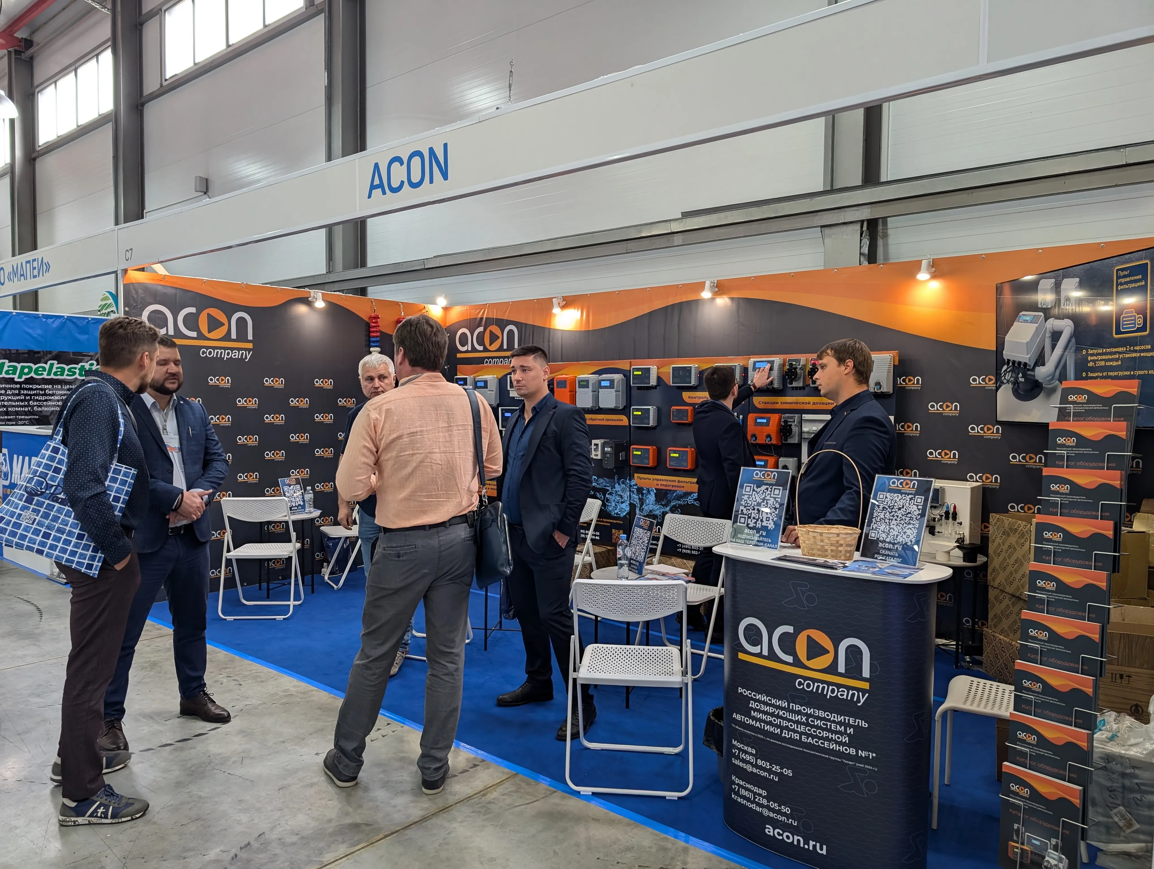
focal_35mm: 24
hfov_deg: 71.5
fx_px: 801
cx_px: 577
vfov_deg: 56.9
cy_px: 434
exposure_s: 1/100
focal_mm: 6.9
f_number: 1.68
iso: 207
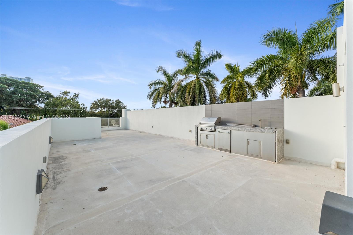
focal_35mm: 14
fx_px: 137
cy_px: 118
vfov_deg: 81.2
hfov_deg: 104.3
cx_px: 176
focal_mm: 14
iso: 100
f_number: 9
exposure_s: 1/50
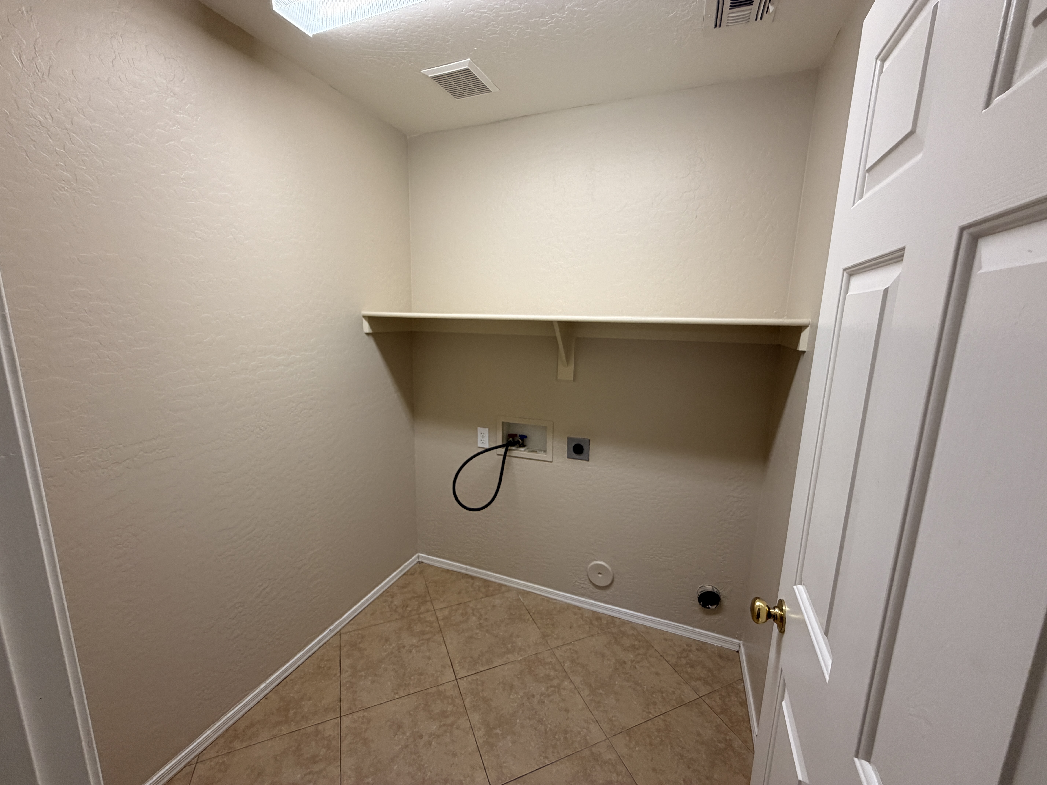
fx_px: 423
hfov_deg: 102.1
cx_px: 524
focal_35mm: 14
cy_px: 392
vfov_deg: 85.7
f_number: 2.2
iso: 200
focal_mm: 2.22
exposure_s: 1/120
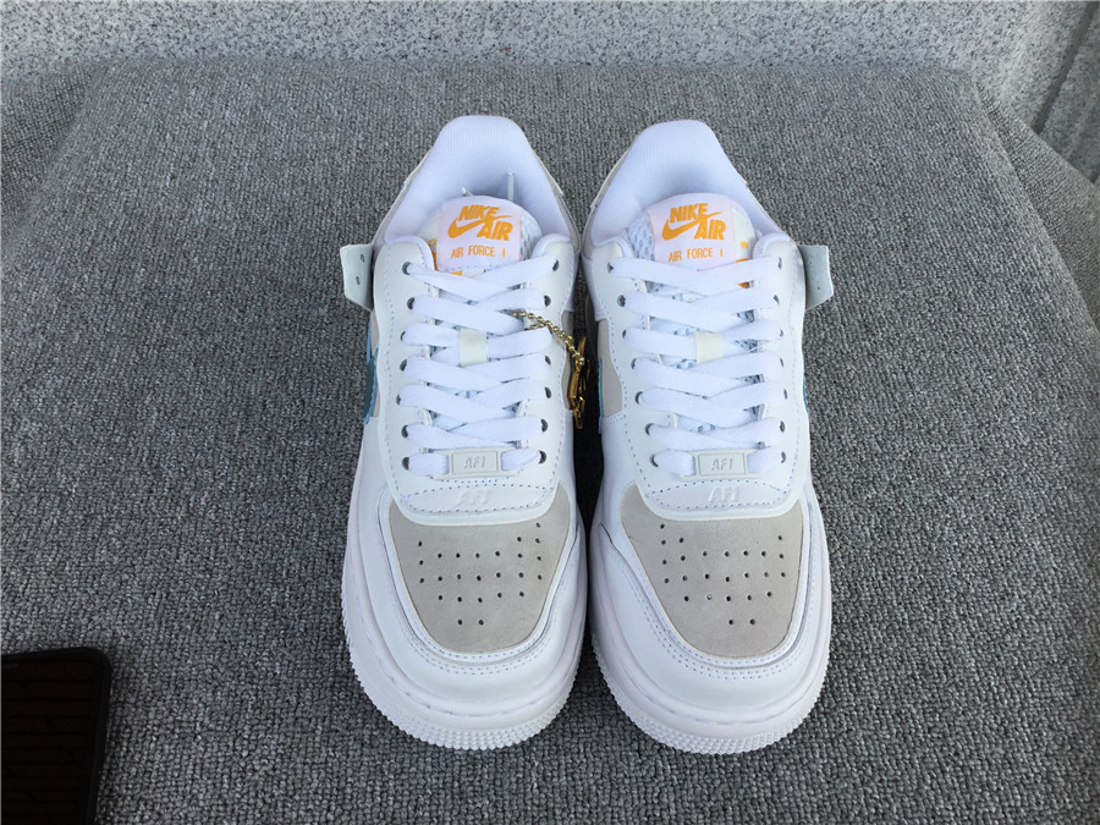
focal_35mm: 31
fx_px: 985
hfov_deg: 58.4
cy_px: 412
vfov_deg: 45.4
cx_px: 550
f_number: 2.4
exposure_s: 1/405
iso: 25
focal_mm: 3.3
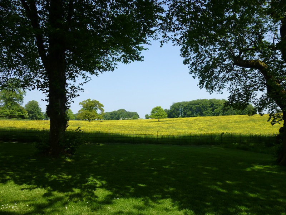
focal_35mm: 25
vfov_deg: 54.9
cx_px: 143
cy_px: 108
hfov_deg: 69.4
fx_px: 207
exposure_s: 1/800
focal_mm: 4.5
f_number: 3.1
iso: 100
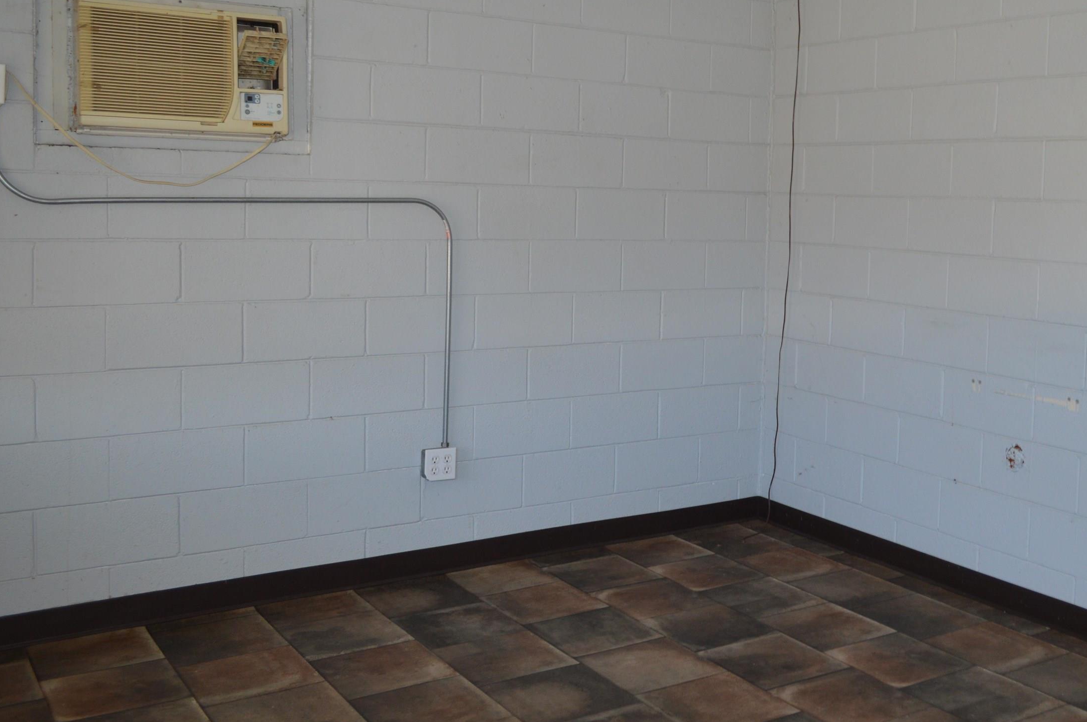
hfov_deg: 49.9
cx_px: 715
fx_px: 1146
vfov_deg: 34.7
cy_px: 248
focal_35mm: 38
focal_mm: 18
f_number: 3.5
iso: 400
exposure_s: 1/60
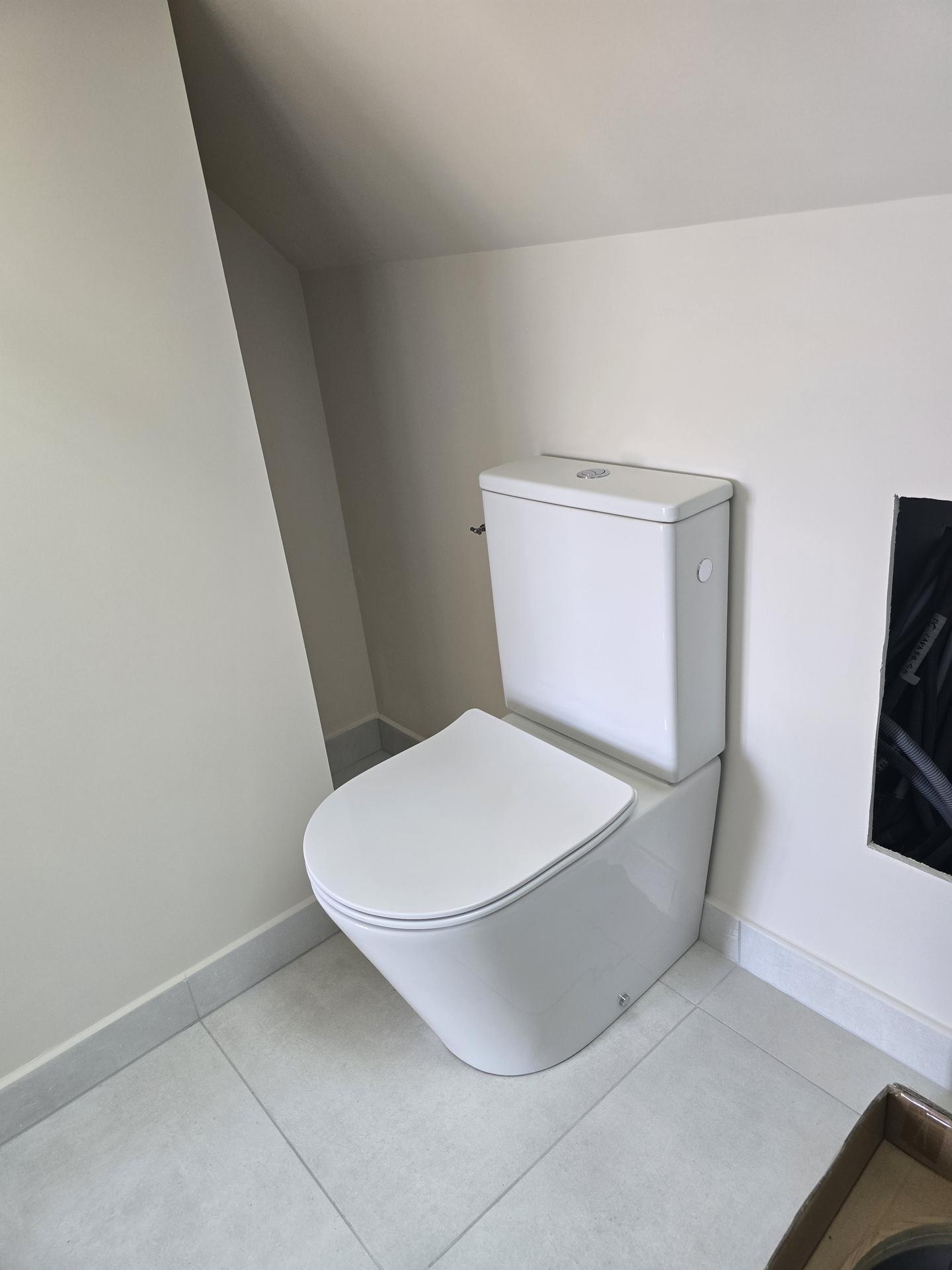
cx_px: 476
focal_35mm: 23
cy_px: 635
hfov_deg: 58.9
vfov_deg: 73.9
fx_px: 843
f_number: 1.7
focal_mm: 6.3
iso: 160
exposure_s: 1/100
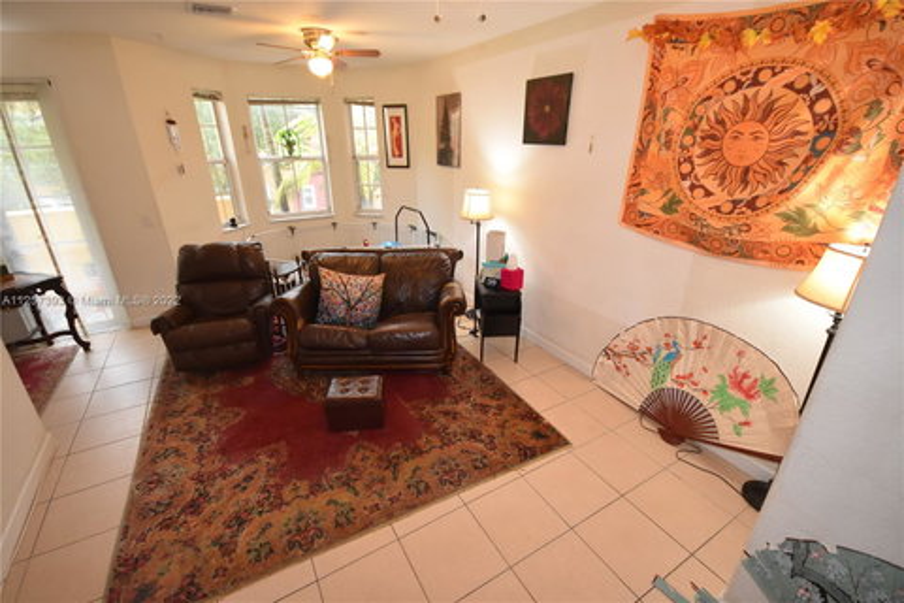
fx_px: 377
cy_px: 302
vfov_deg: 77.3
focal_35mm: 15
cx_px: 452
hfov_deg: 100.4
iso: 2000
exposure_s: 1/60
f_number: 4
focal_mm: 10
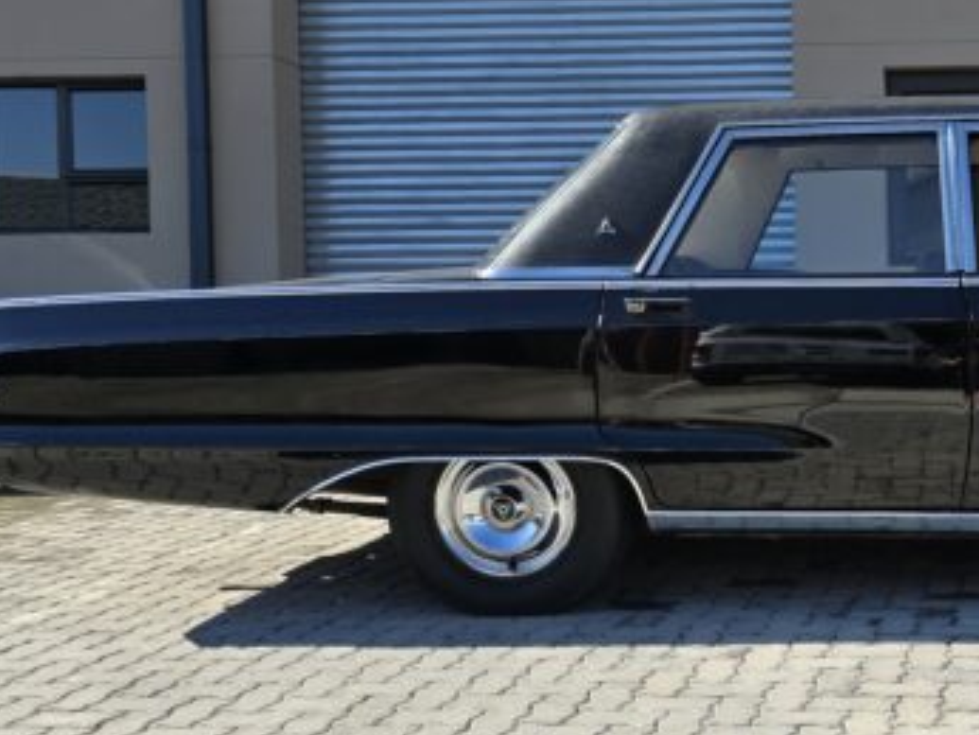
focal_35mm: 53
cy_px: 436
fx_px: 1499
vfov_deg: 27.5
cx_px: 982
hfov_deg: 33.1
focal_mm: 6.3
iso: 12
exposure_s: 1/474
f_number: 1.7
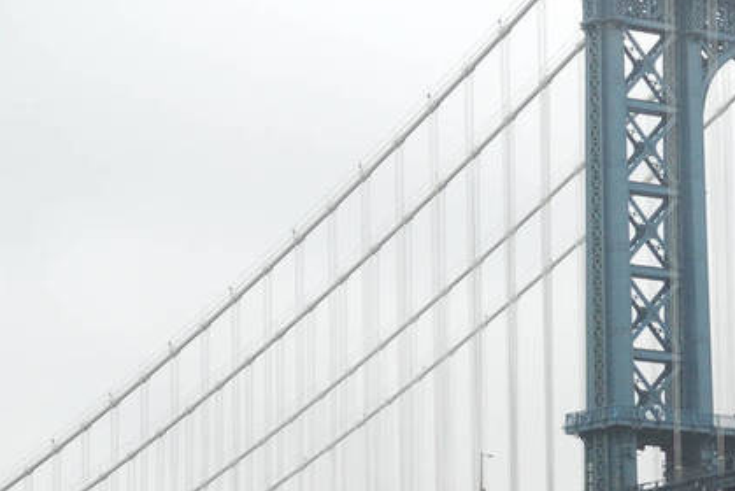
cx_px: 542
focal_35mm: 188
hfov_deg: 10.9
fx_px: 3837
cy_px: 298
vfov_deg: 7.3
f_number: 5.3
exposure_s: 1/500
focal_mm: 75
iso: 1100
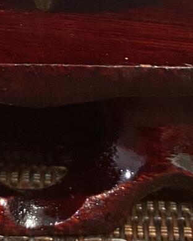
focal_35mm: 117
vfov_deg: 15.6
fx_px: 835
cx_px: 86
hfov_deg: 13.2
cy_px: -78
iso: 400
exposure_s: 1/50
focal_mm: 4.25
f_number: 1.8
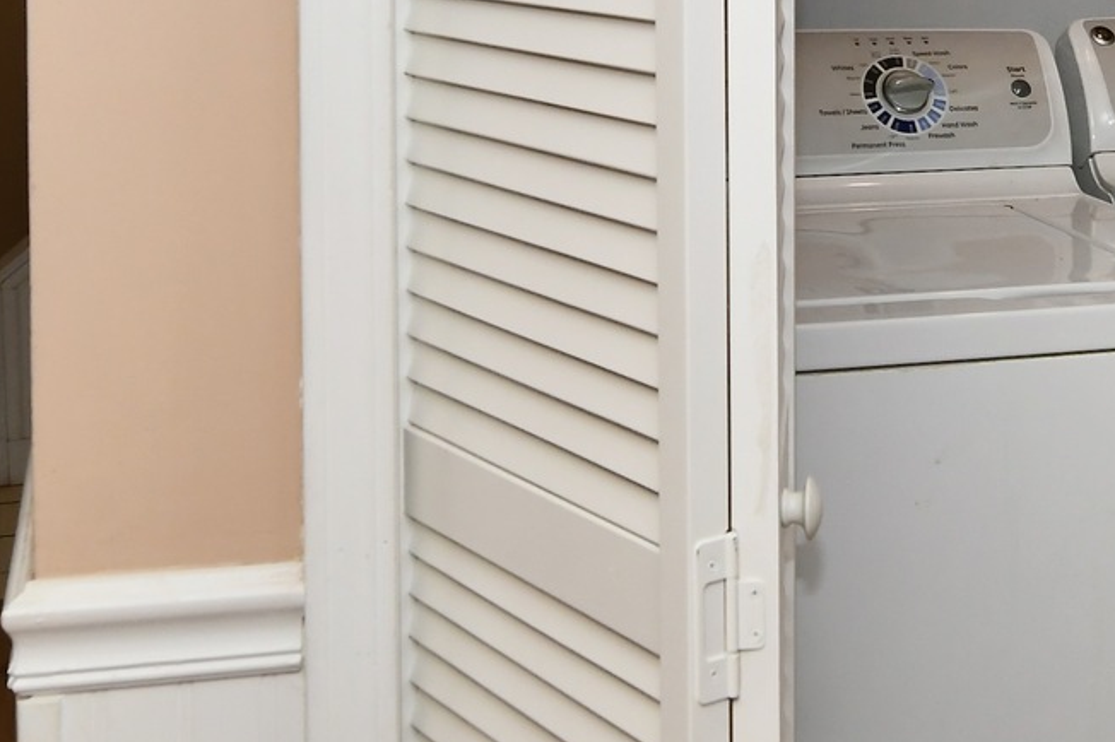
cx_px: 778
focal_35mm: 66
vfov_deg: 19.6
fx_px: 2043
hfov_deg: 30.2
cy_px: -89
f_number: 6.3
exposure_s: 1/60
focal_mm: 14
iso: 640
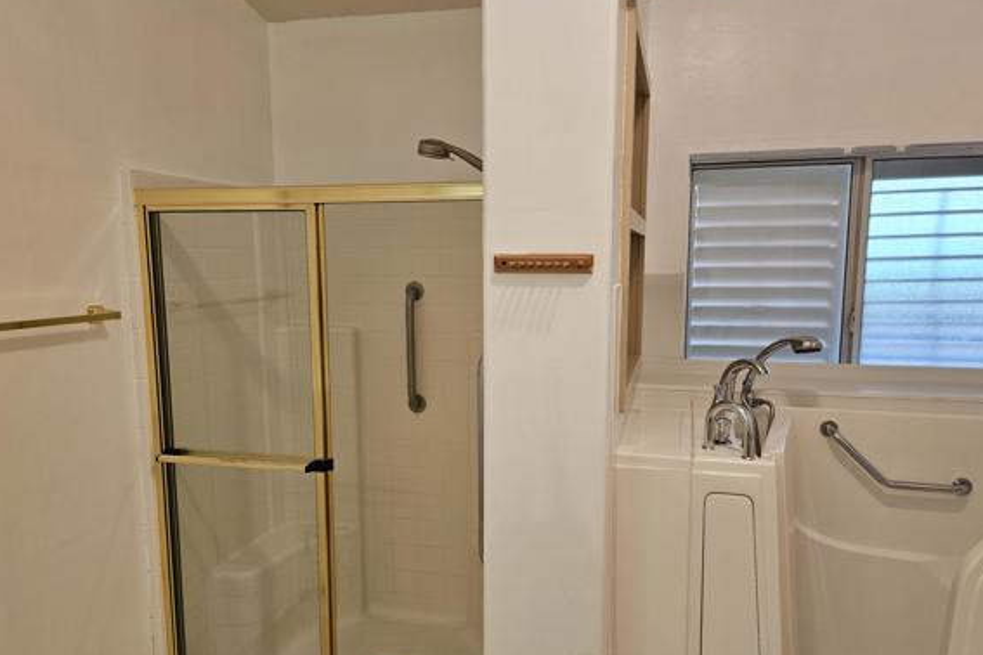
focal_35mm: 27
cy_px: 369
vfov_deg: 47.8
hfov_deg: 67.4
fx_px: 737
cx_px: 494
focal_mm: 5.4
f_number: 1.8
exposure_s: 1/120
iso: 250
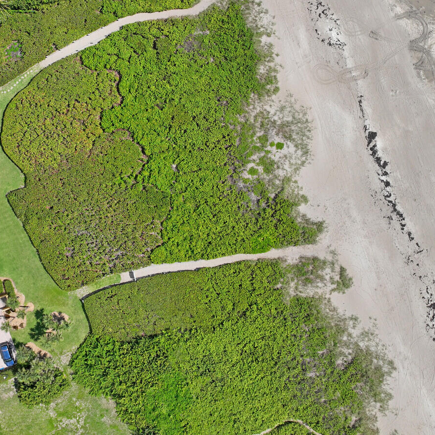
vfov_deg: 43.3
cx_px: 118
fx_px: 540
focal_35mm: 38
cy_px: 150
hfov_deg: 42.7
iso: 100
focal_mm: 12.29
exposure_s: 1/2500
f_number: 2.8
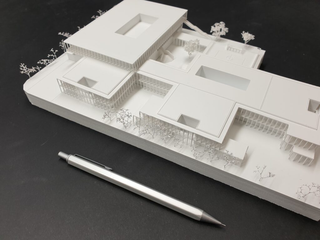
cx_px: 160
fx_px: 240
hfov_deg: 67.3
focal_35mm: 26
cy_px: 120
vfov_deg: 53.1
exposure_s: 1/106
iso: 50
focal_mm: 4.3
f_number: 2.4
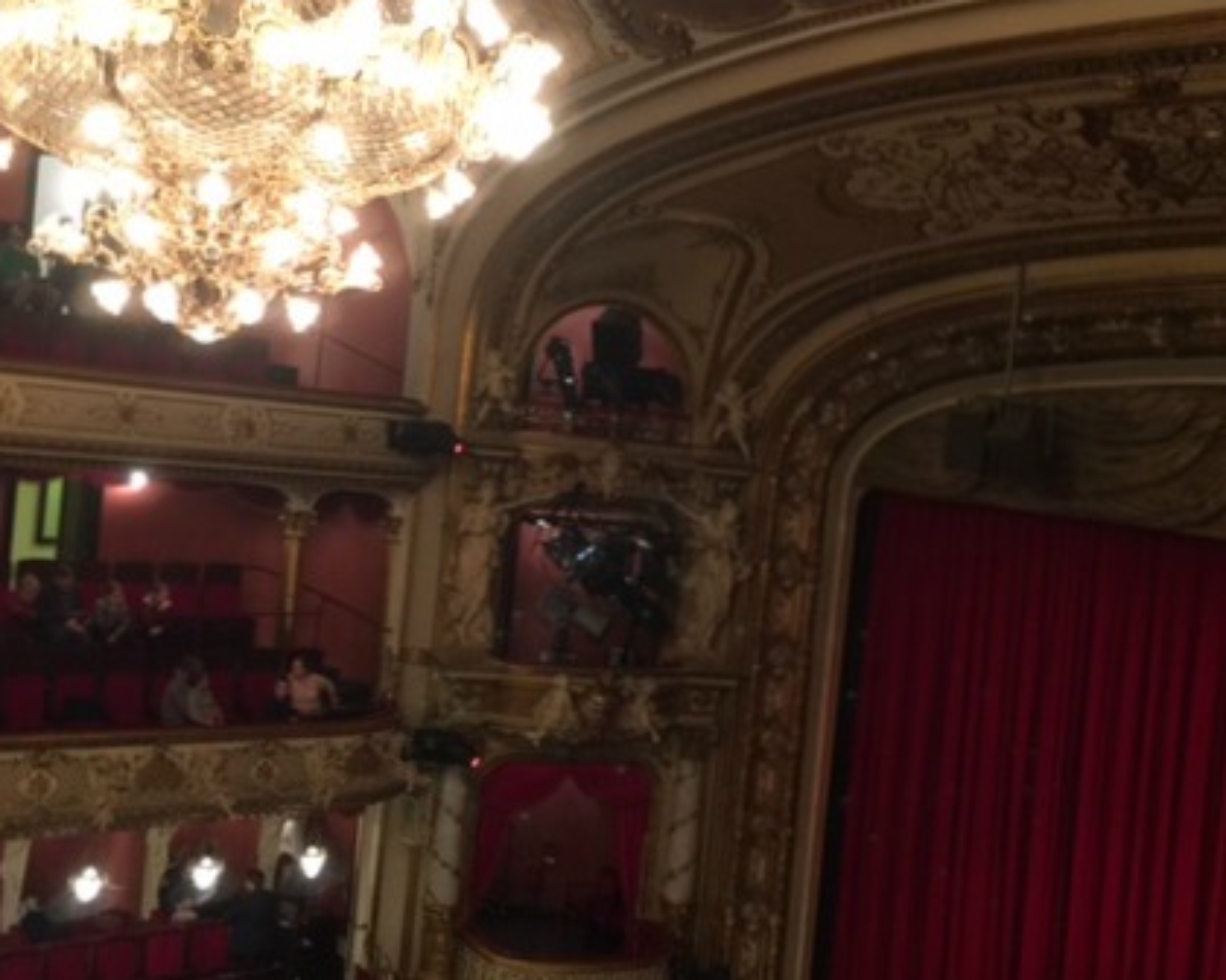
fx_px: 1488
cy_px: 397
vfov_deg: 36.4
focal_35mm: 41
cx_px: 531
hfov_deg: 44.7
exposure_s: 1/17
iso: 125
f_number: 2.2
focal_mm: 4.15
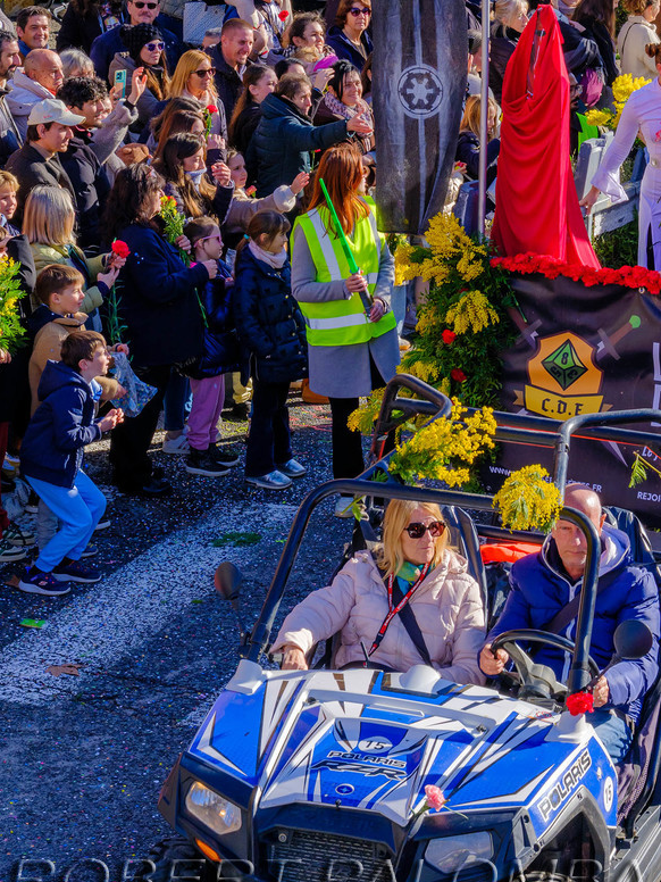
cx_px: 561
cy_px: 48
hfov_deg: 12.2
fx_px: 3081
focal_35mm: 121
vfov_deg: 16.0
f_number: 11
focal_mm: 55
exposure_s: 1/125
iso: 320
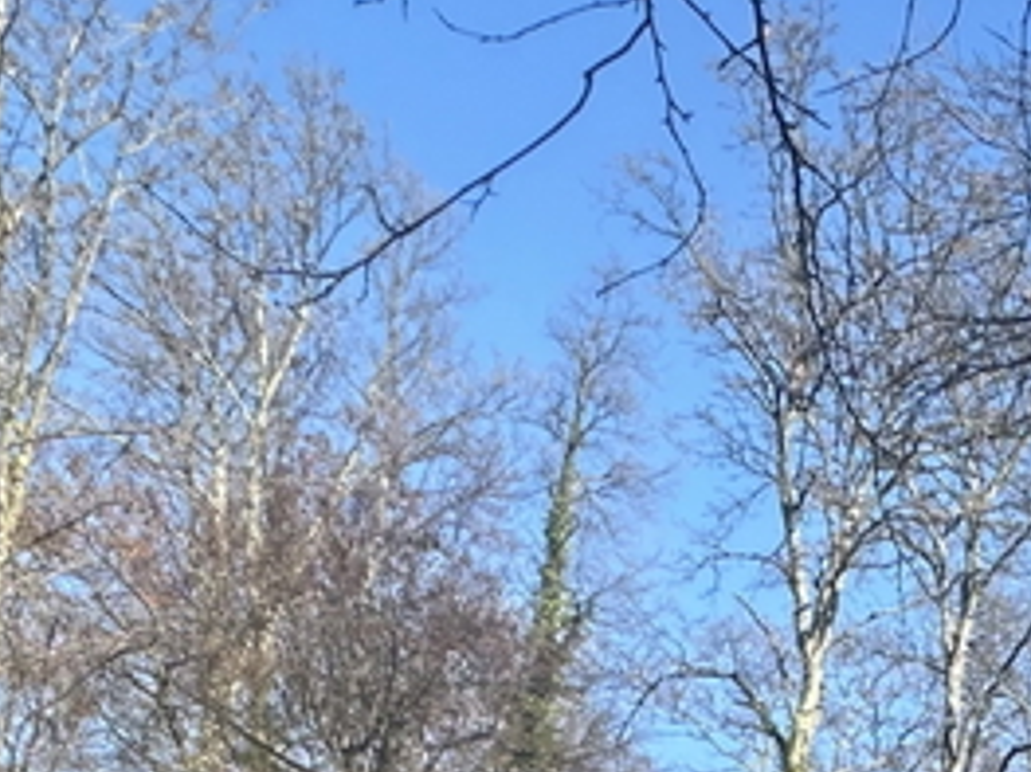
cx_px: 1325
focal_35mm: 64
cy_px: 1336
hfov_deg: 26.0
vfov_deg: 18.6
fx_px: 1905
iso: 40
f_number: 2.2
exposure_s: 1/561
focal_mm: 2.22
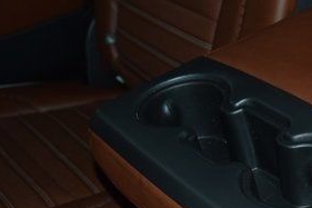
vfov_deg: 16.5
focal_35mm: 82
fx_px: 710
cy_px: 165
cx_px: 291
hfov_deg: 24.0
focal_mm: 24
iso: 1600
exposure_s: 1/125
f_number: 3.8
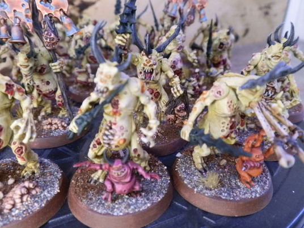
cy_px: 114
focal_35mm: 28
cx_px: 152
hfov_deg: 63.4
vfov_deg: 49.7
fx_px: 246
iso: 400
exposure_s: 1/80
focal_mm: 5
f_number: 3.1
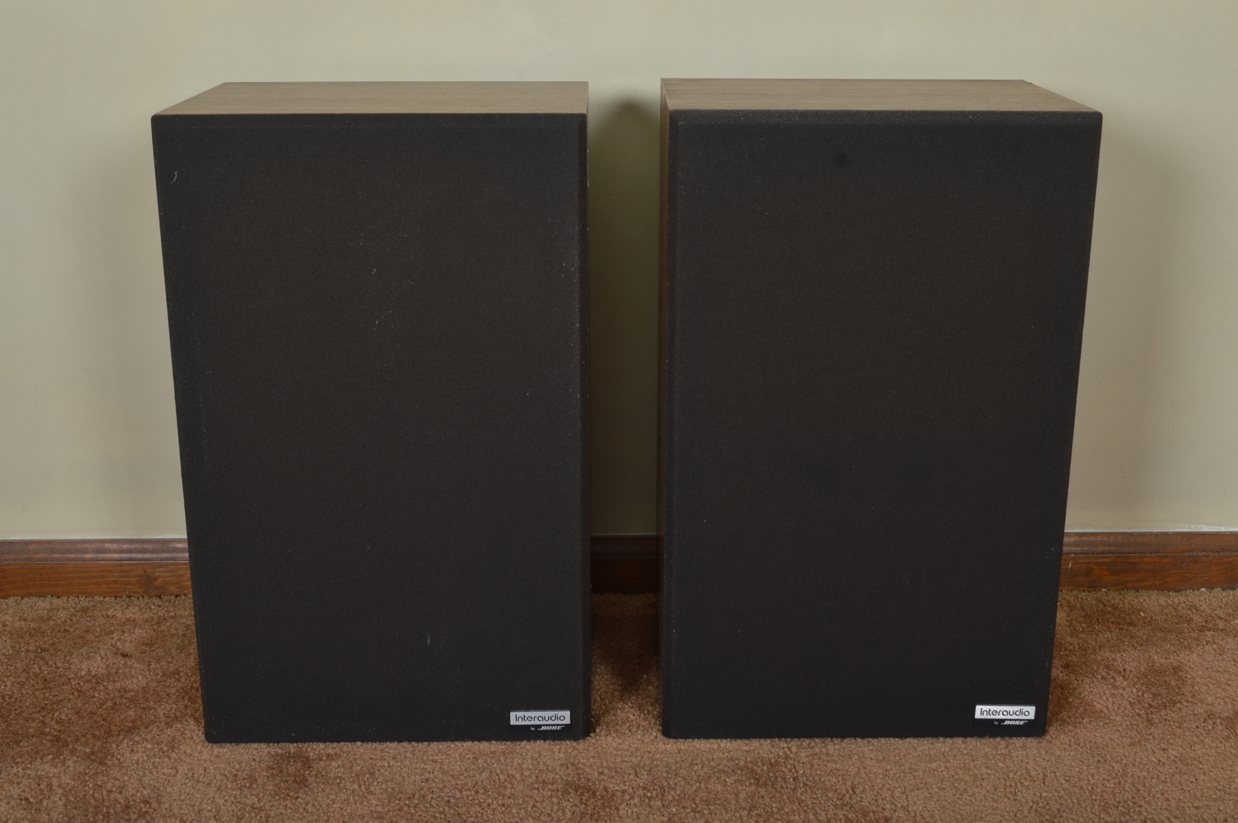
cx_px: 619
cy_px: 412
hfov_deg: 43.6
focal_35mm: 45
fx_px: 1546
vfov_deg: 29.8
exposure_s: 1/200
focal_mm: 30
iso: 100
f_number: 11
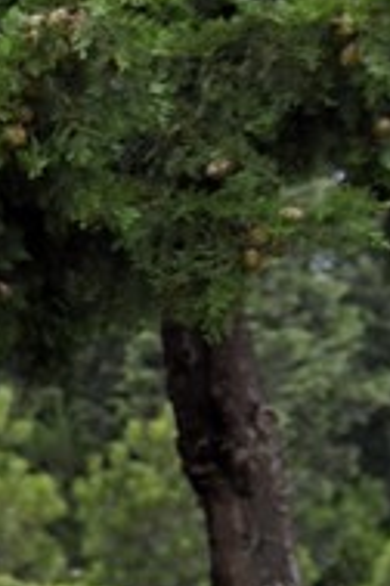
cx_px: -1808
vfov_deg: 6.3
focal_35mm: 322
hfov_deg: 3.7
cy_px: 1067
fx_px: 5232
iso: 400
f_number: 7.1
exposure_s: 1/125
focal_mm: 38
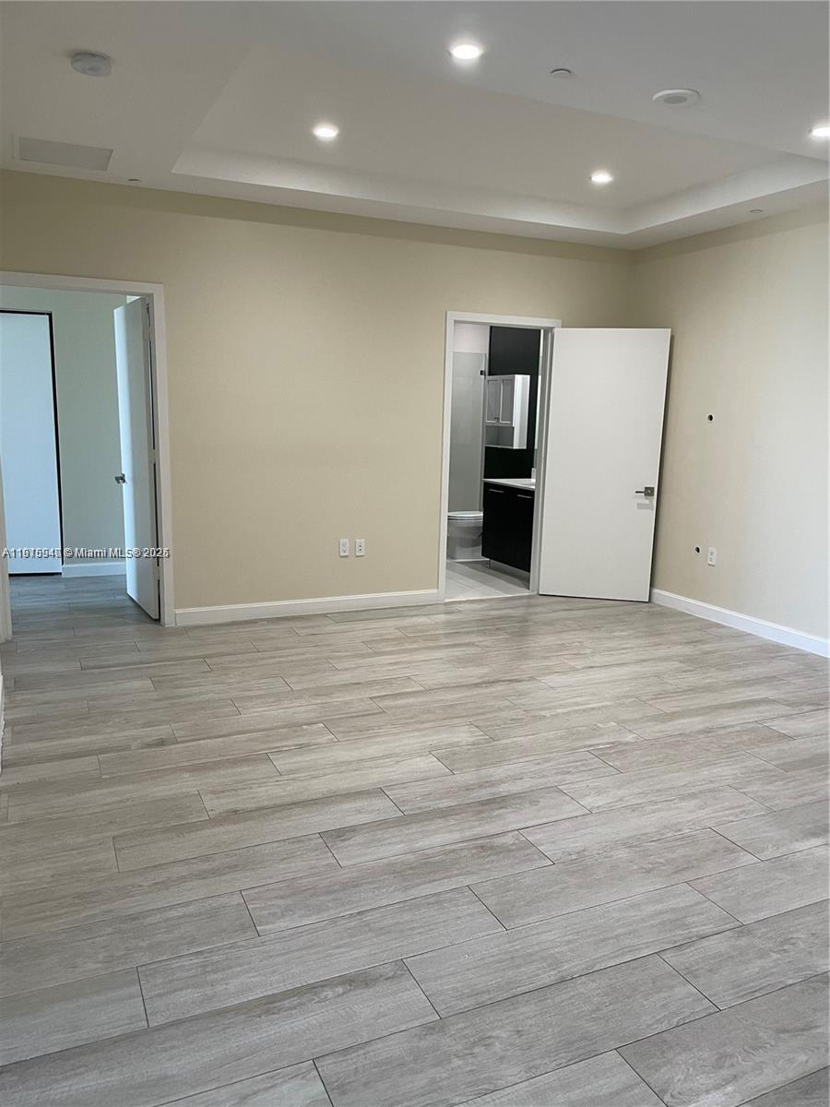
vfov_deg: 67.3
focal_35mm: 26
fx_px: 831
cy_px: 554
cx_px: 415
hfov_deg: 53.1
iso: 80
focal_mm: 4.2
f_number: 1.6
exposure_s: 1/60
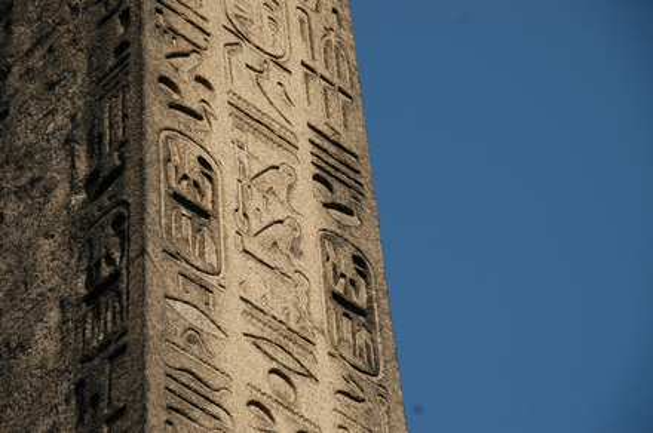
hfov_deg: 12.2
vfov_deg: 8.1
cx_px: 326
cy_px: 216
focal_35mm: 168
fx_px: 3043
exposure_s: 1/1000
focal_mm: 112
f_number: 8
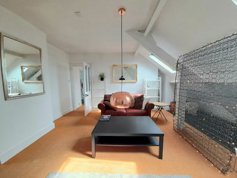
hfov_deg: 106.2
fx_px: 89
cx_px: 118
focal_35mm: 13
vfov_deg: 89.9
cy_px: 89
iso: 50
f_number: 2.2
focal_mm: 1.42
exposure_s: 1/40
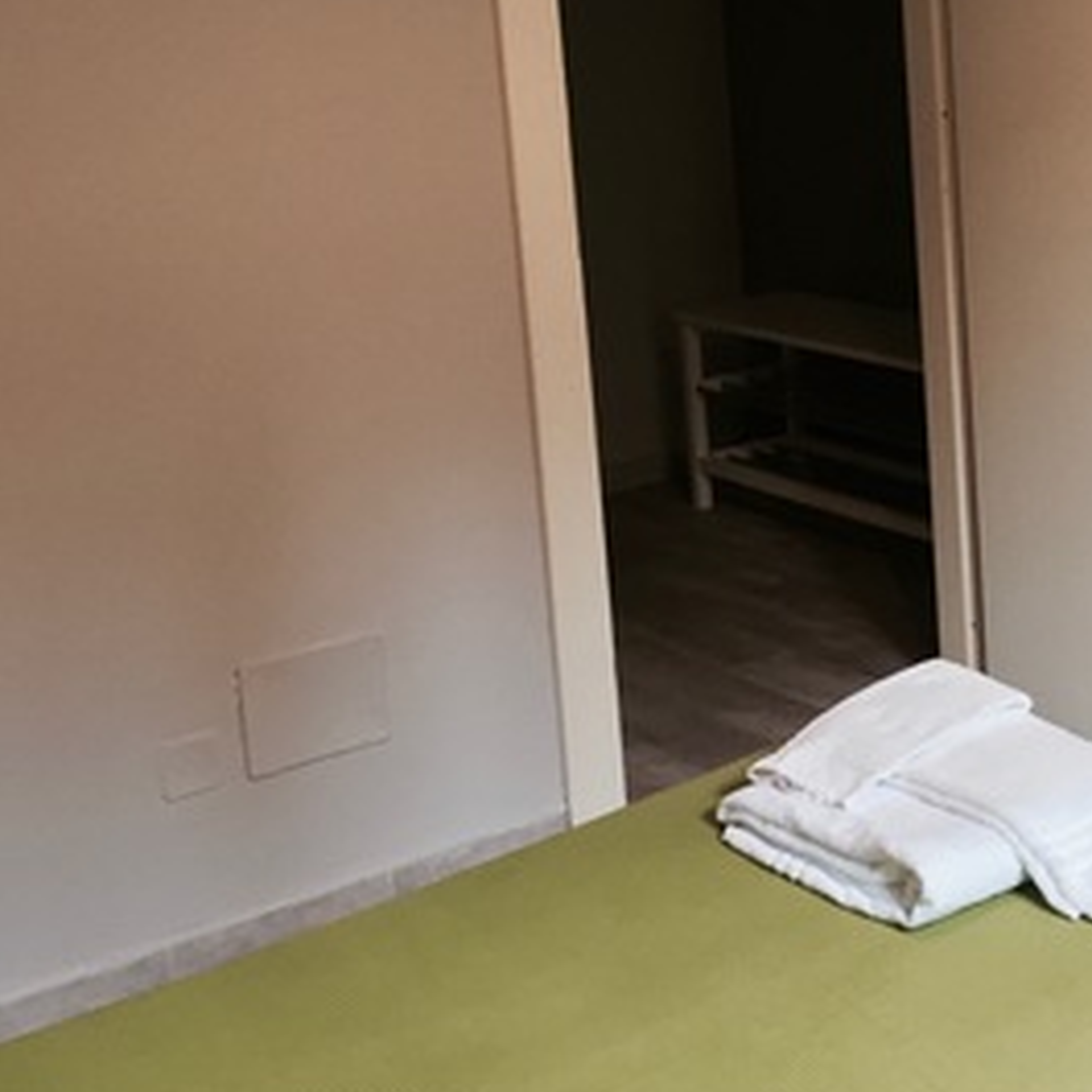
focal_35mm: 62
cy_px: 293
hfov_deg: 26.1
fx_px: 2213
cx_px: 1117
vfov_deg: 27.4
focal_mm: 4.15
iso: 125
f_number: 2.2
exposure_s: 1/33
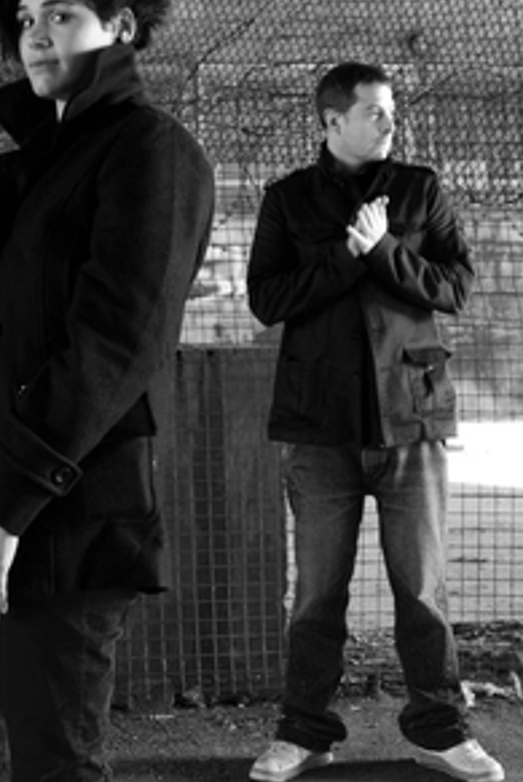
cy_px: 295
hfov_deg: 18.3
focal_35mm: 74
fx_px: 1611
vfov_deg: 27.2
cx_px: 118
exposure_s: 1/30
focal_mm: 18
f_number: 3.5
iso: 250
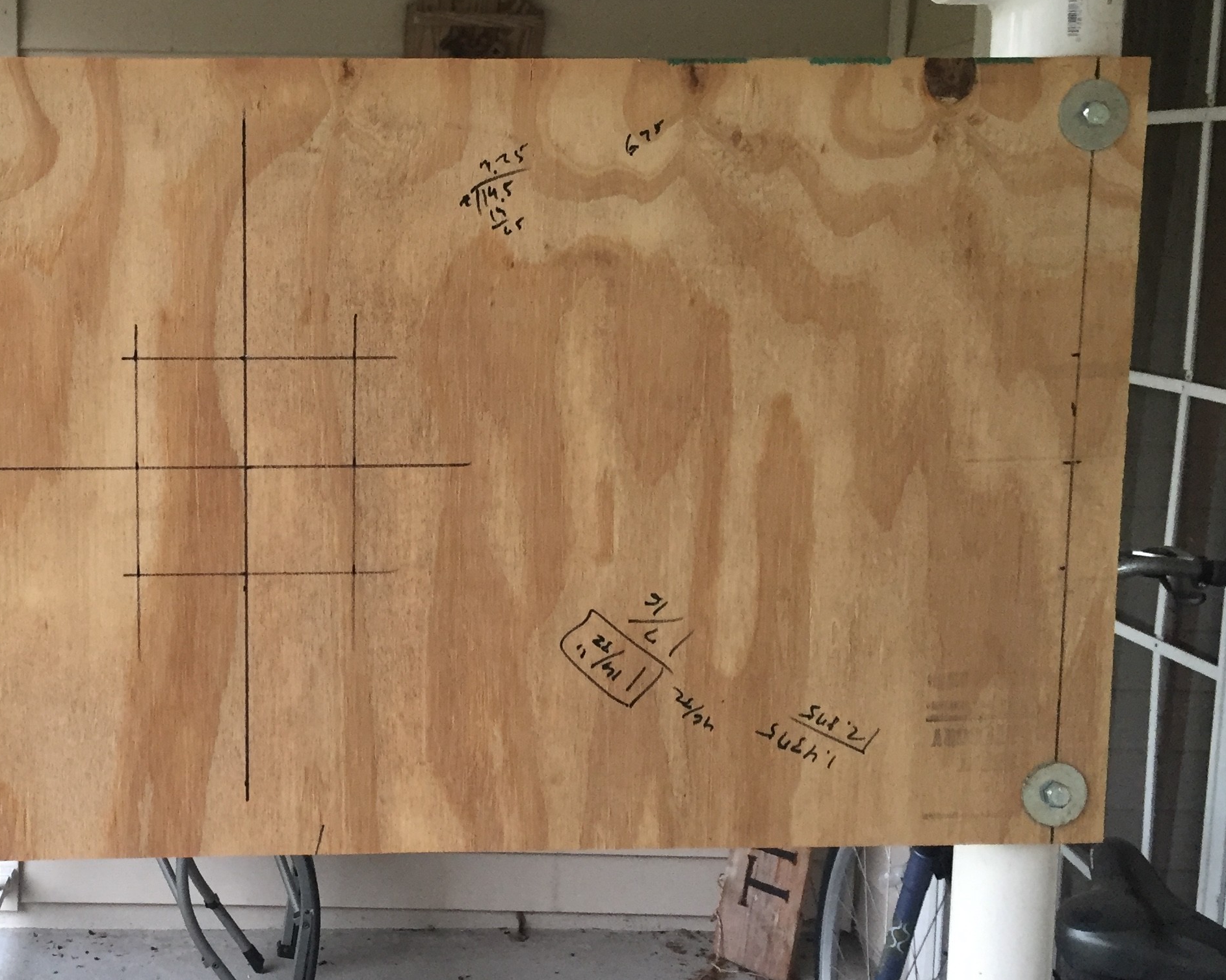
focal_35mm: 49
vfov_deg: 30.8
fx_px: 1778
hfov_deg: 36.7
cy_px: 480
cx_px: 242
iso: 100
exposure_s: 1/30
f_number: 2.2
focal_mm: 4.15
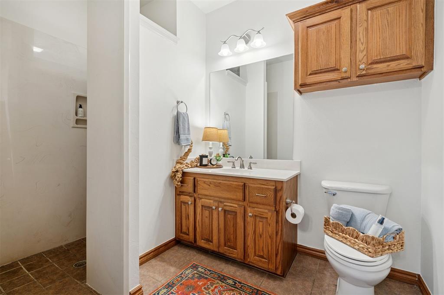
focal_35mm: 16
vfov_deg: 73.7
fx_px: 197
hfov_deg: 96.8
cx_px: 222
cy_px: 148
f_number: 7.1
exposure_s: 1/15
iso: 200
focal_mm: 16
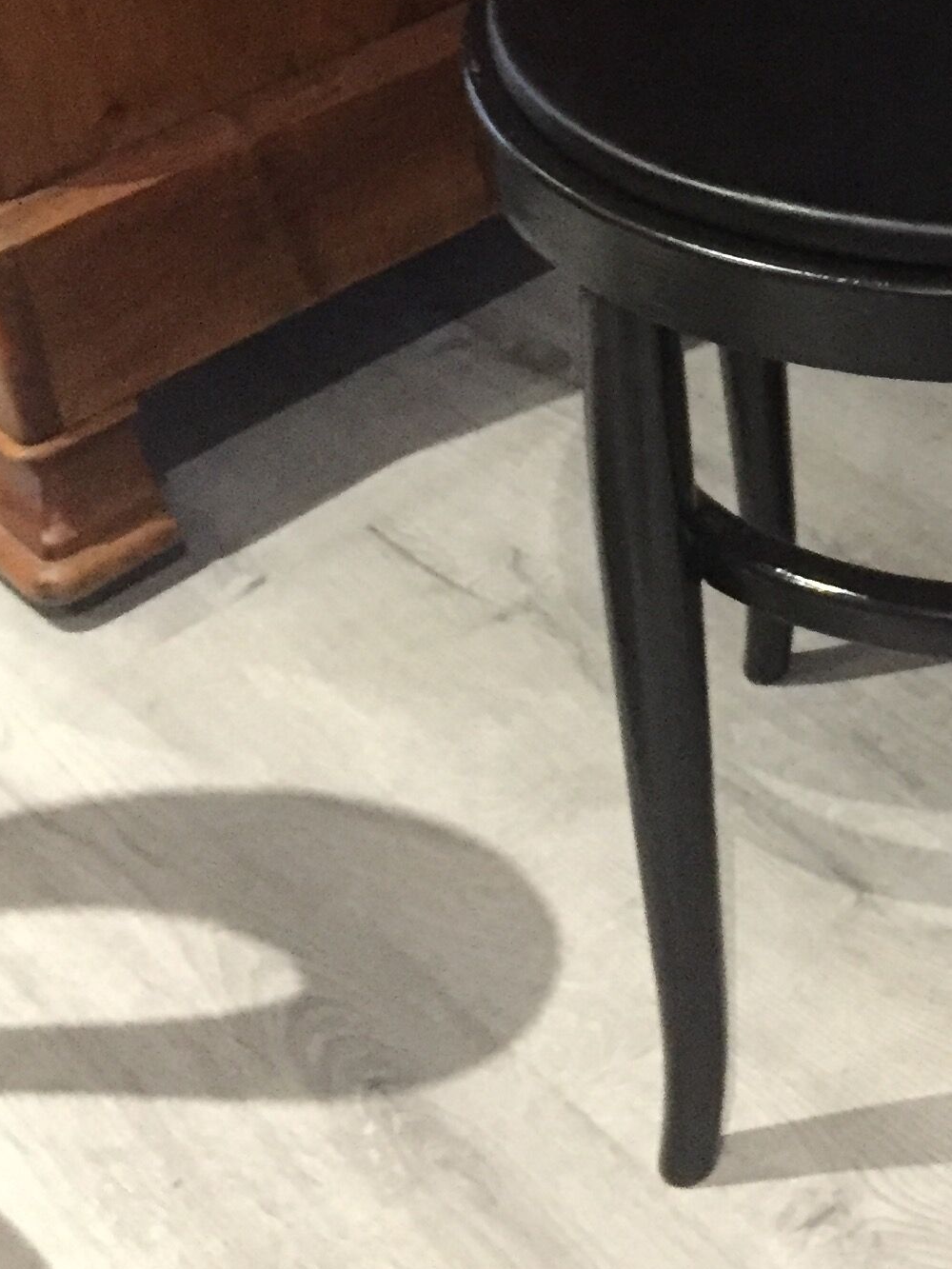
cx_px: 1114
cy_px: 9
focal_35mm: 71
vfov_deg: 26.0
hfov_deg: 19.6
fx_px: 2603
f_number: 2.2
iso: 400
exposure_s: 1/17
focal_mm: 4.15
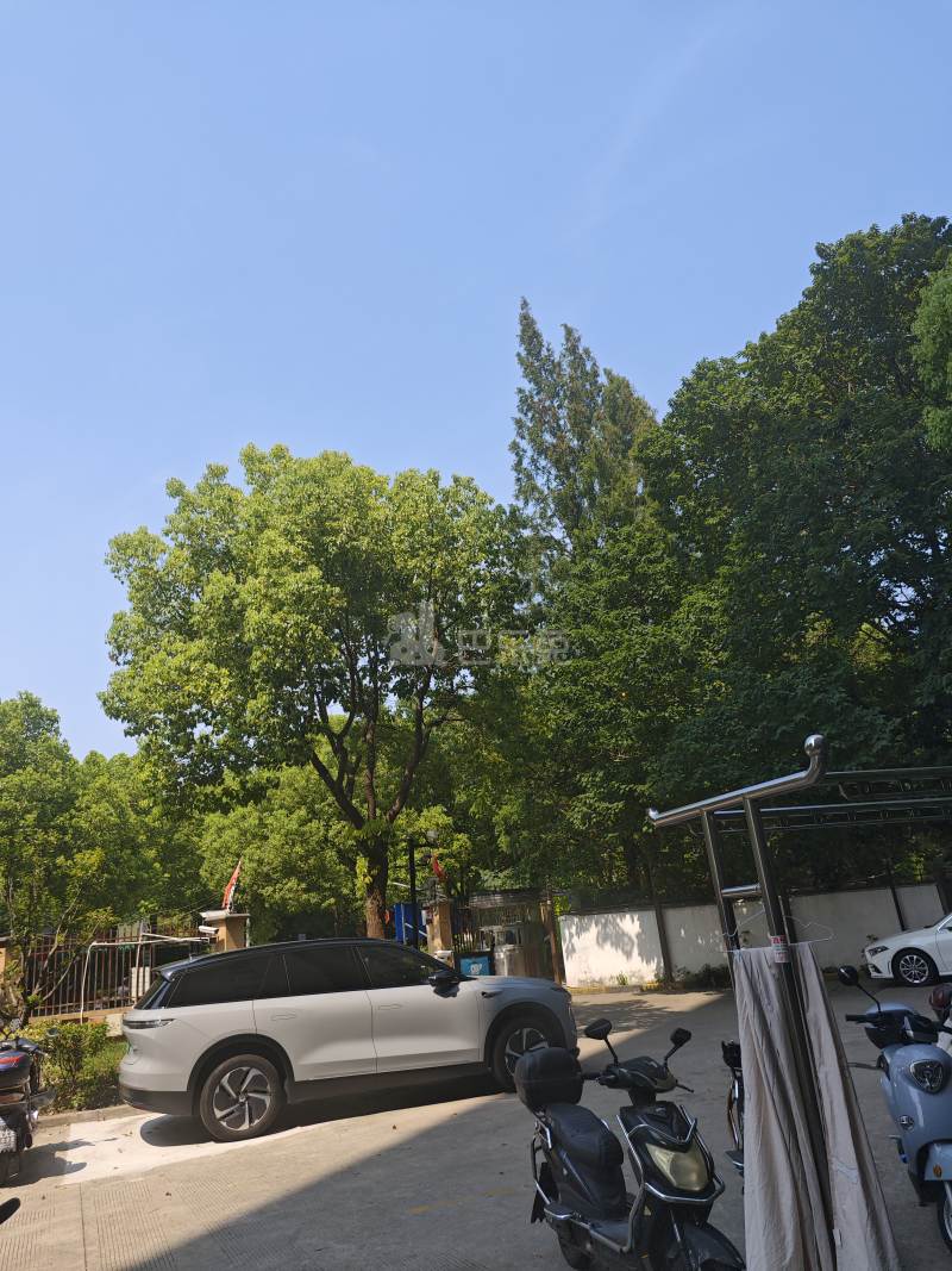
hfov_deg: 58.9
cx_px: 476
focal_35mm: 23
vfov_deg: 73.9
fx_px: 844
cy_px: 636
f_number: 2
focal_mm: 8.72
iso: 50
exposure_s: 1/954
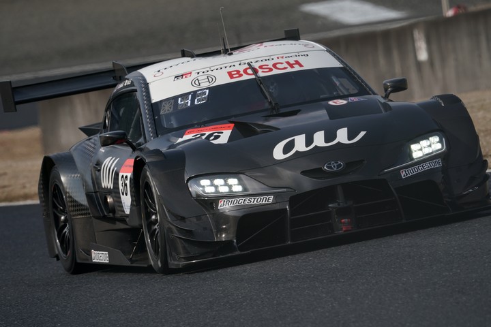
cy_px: 164
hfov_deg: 3.4
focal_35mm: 600
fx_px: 8183
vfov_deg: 2.3
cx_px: 246
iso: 200
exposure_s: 1/640
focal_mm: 600
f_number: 10
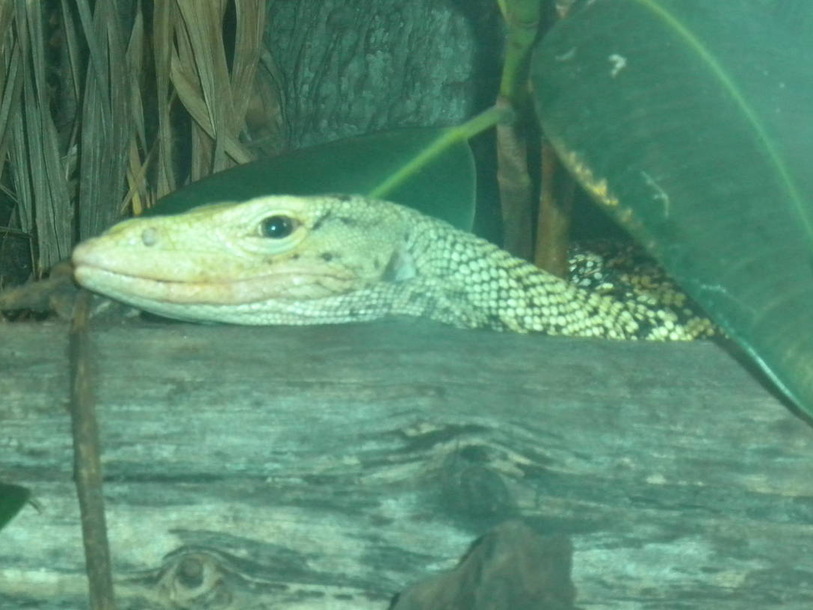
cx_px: 216
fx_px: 3452
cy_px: 365
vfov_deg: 10.1
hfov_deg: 13.4
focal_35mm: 147
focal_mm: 17.7
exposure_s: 1/30
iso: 400
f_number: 5.1
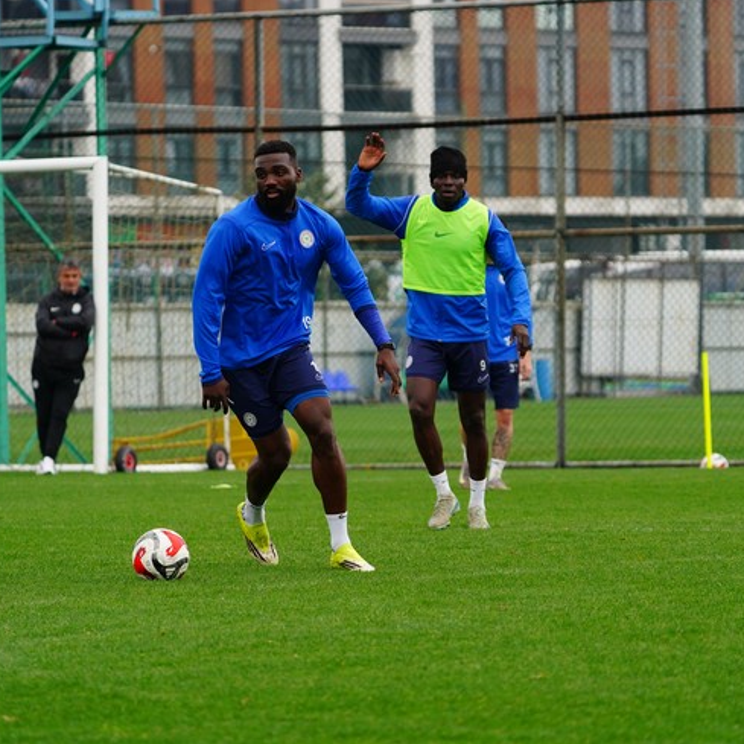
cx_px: 421
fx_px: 6249
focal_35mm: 257
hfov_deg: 6.8
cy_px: 370
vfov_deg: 6.8
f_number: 5.6
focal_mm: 200
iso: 1600
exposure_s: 1/2000
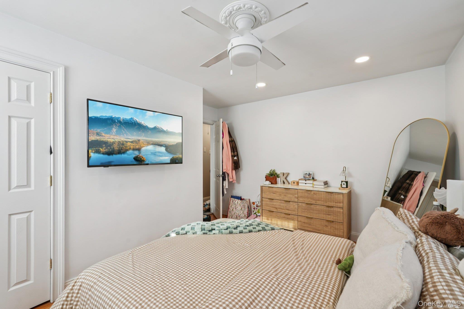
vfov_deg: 73.7
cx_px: 232
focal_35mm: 16
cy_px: 154
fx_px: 206
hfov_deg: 96.7
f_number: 8
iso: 320
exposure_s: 1/30
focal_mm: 16
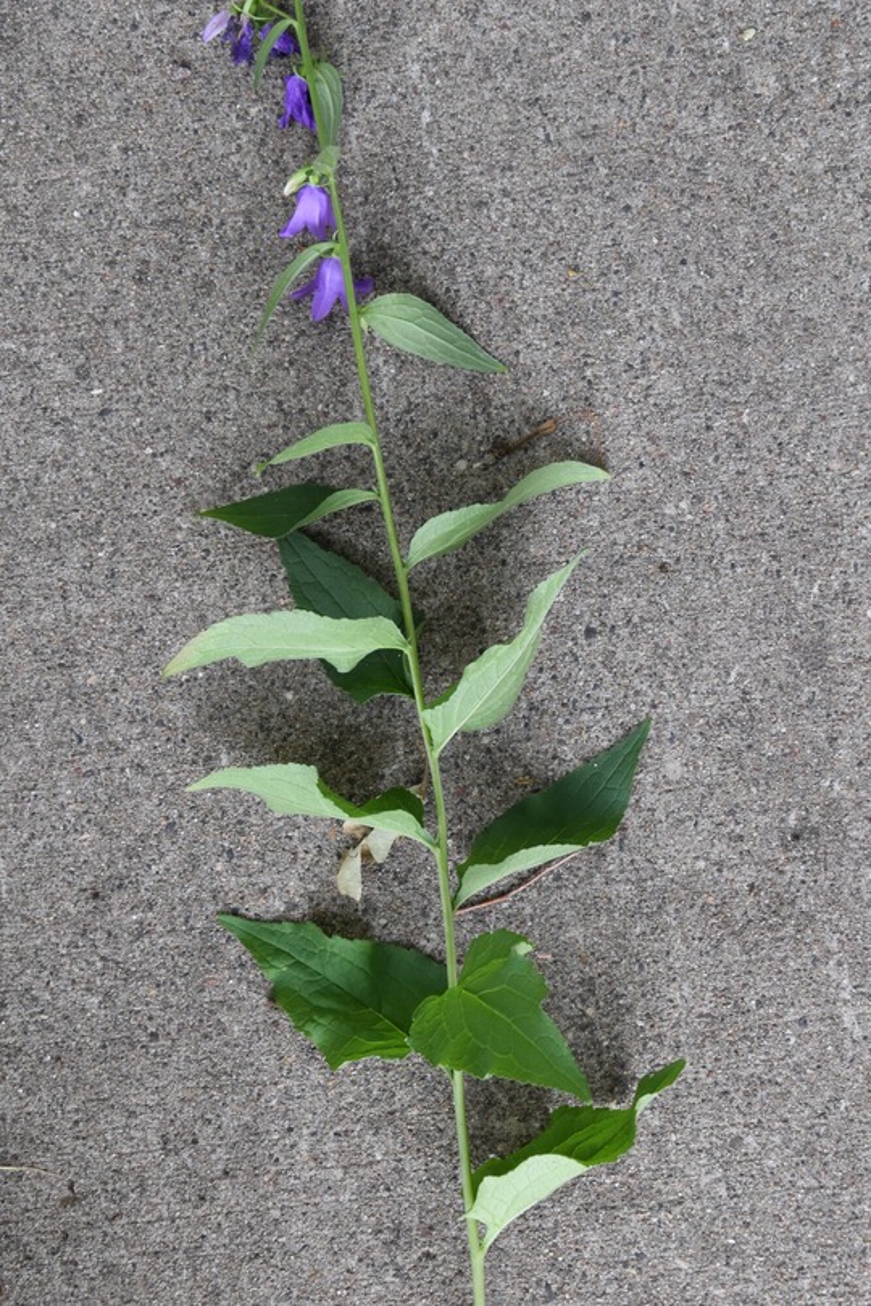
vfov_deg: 37.9
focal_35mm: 52
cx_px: 436
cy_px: 653
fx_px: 1905
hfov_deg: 25.8
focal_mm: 35
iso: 400
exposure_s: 1/160
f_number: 6.3
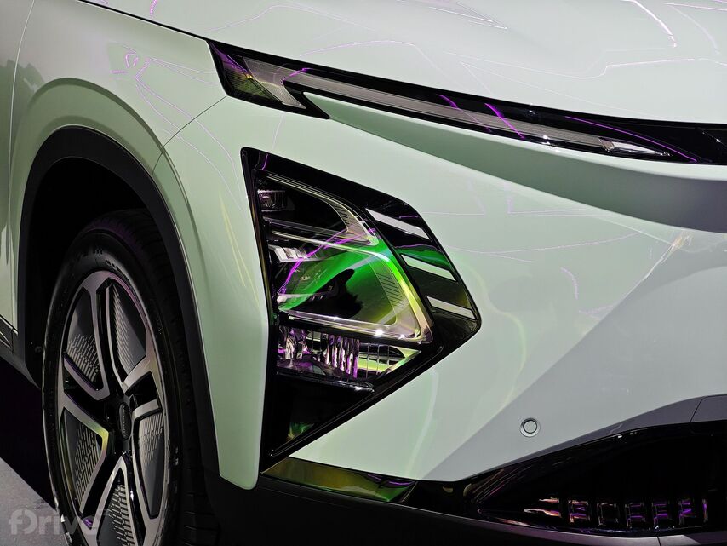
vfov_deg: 19.6
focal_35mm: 75
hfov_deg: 26.0
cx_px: 364
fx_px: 1576
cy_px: 273
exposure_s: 1/75
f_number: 1.8
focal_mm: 12.28
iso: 500
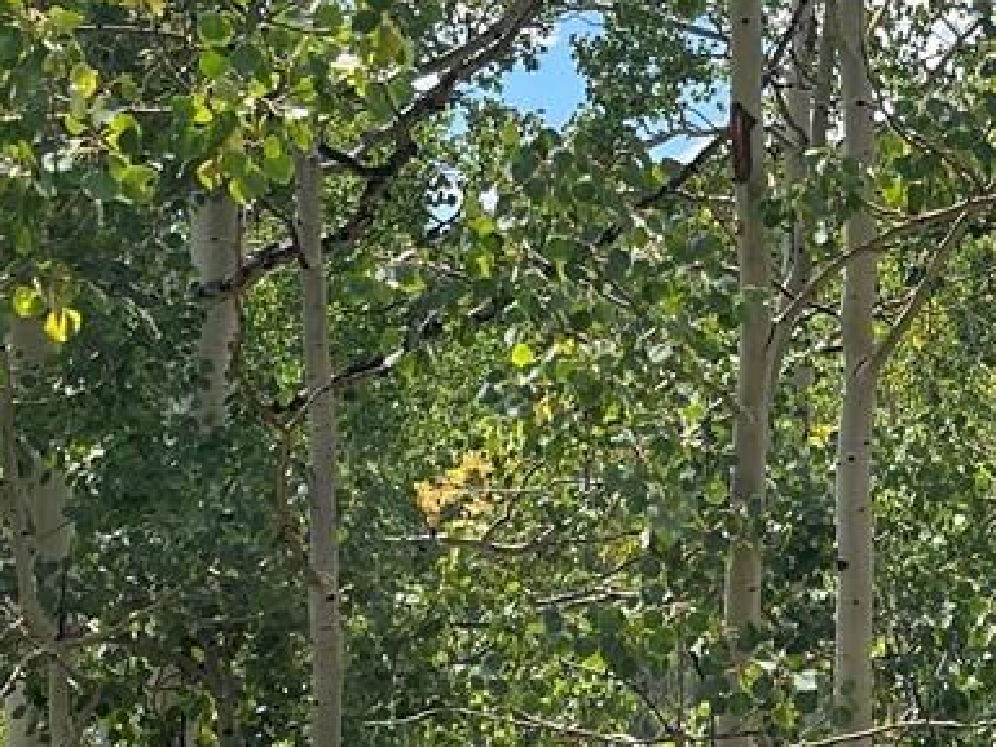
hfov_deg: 17.9
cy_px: 240
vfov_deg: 13.7
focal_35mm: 108
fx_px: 3108
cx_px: 885
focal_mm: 5.1
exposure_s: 1/2268
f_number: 1.6
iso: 50
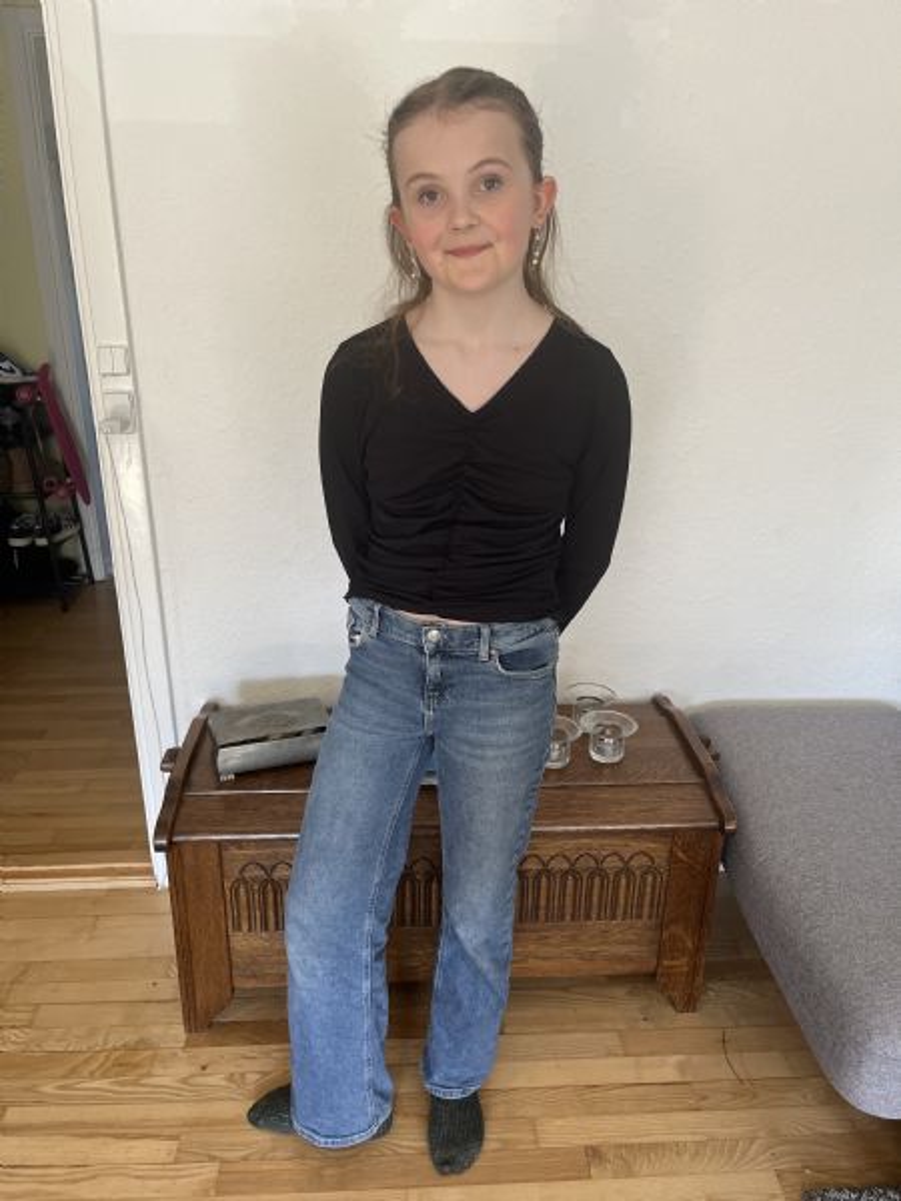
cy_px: 600
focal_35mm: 26
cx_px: 450
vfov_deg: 67.3
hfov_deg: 53.1
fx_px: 902
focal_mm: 5.1
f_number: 1.6
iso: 100
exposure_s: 1/100
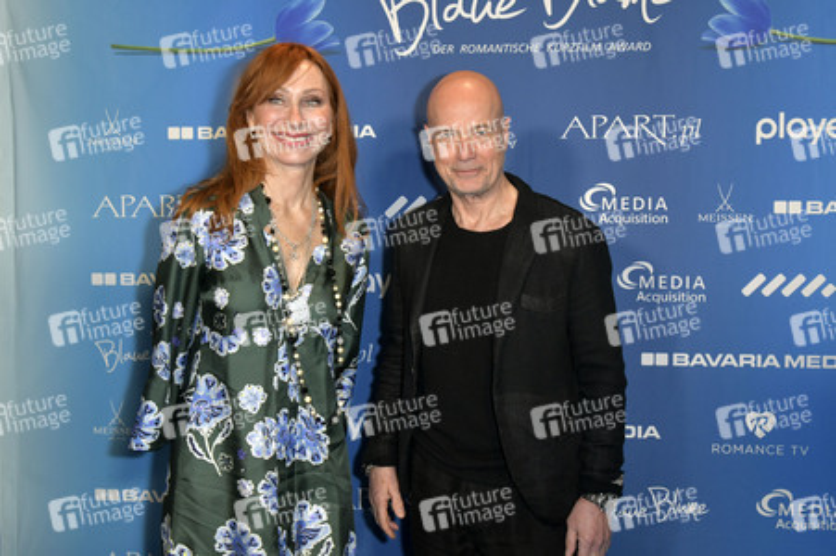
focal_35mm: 38
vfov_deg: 35.0
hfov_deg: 50.7
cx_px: 418
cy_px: 278
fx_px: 882
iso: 2000
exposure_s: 1/200
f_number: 6.3
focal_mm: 38
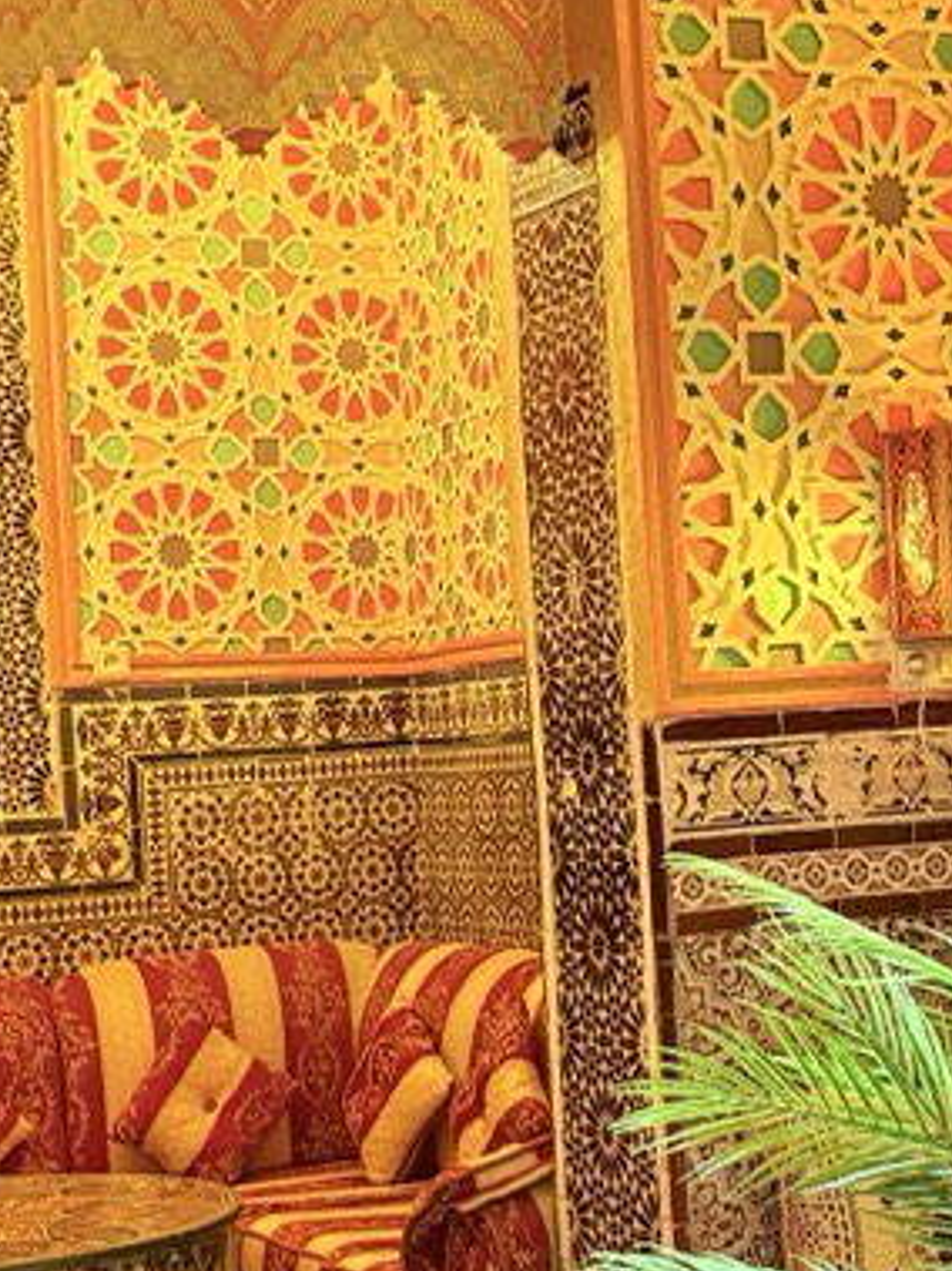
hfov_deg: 19.3
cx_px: 617
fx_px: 2788
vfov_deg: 25.7
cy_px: 667
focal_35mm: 76
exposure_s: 1/50
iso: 500
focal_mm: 6.76
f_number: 1.78
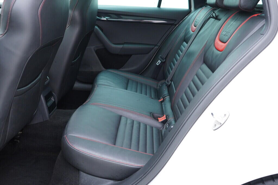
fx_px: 278
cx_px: 139
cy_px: 92
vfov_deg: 36.9
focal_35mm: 36
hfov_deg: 53.1
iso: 400
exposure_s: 1/40
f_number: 2.8
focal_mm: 24
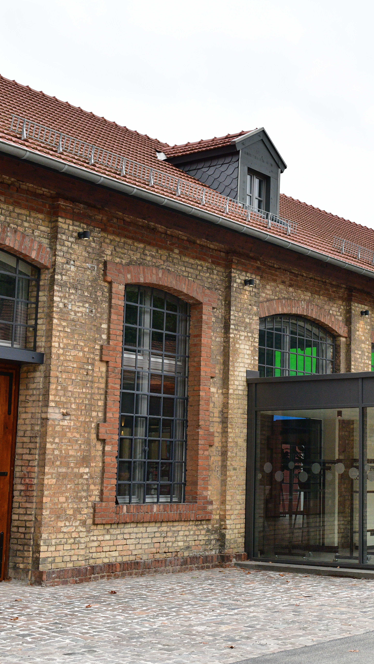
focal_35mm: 60
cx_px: 330
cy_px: 331
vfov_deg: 34.9
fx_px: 1058
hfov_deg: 19.7
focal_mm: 38
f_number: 5.6
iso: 1250
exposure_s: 1/2500
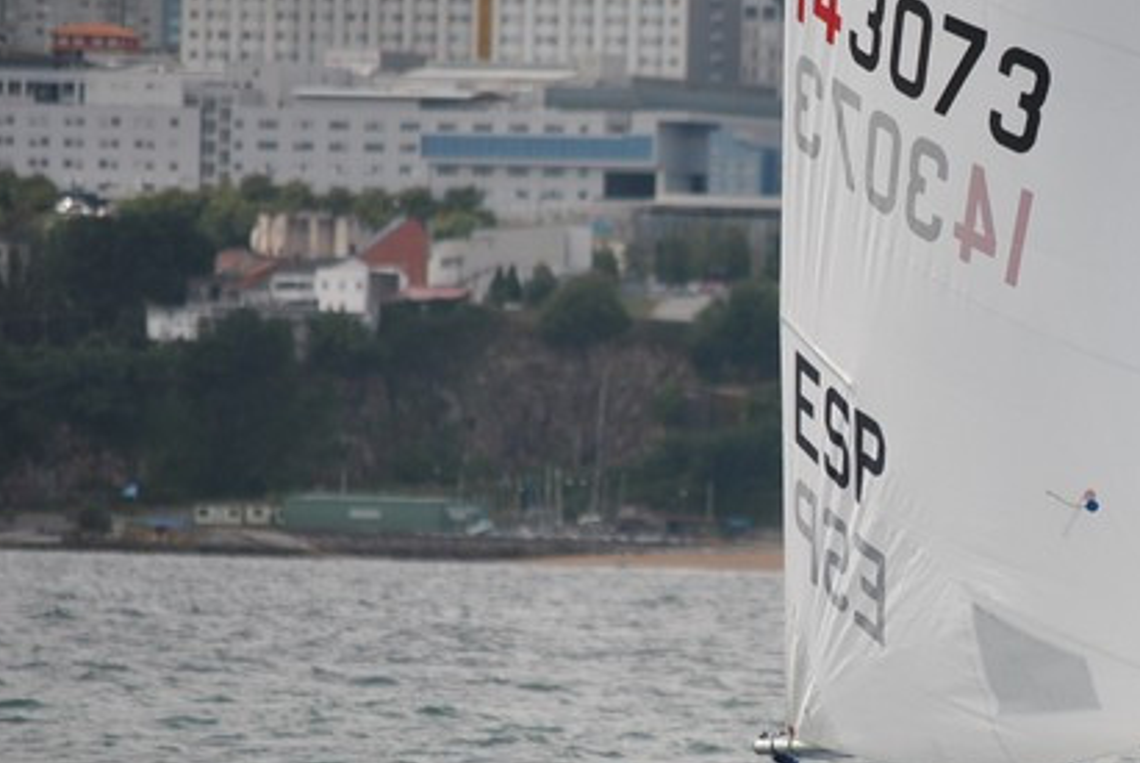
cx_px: 1065
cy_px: 411
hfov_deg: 4.4
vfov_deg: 3.0
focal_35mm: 467
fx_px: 14804
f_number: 5.3
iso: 100
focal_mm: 160
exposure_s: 1/640
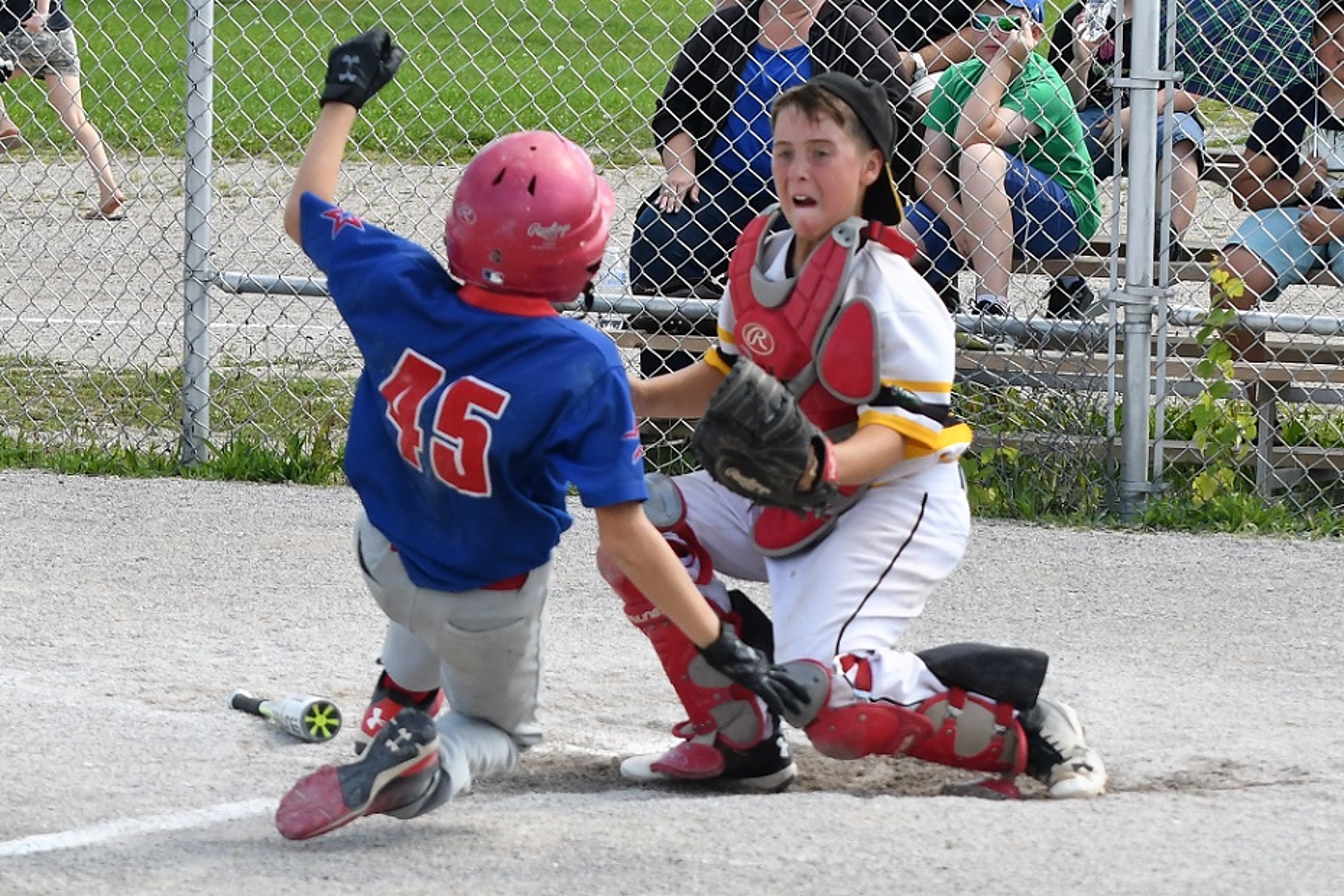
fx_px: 4480
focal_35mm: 120
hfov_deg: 17.1
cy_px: 448
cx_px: 672
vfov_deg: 11.4
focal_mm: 80
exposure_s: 1/1000
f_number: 6.3
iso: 640
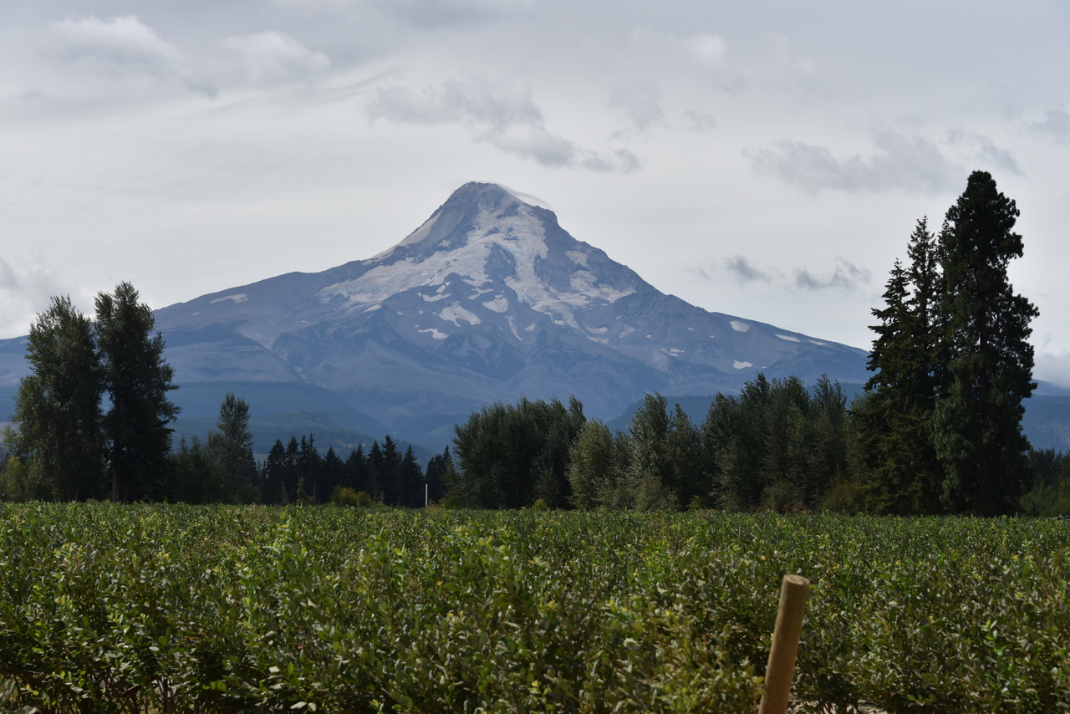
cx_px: 535
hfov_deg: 22.1
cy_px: 357
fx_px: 2735
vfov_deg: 14.9
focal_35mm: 92
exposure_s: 1/400
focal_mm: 92
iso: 100
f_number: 10
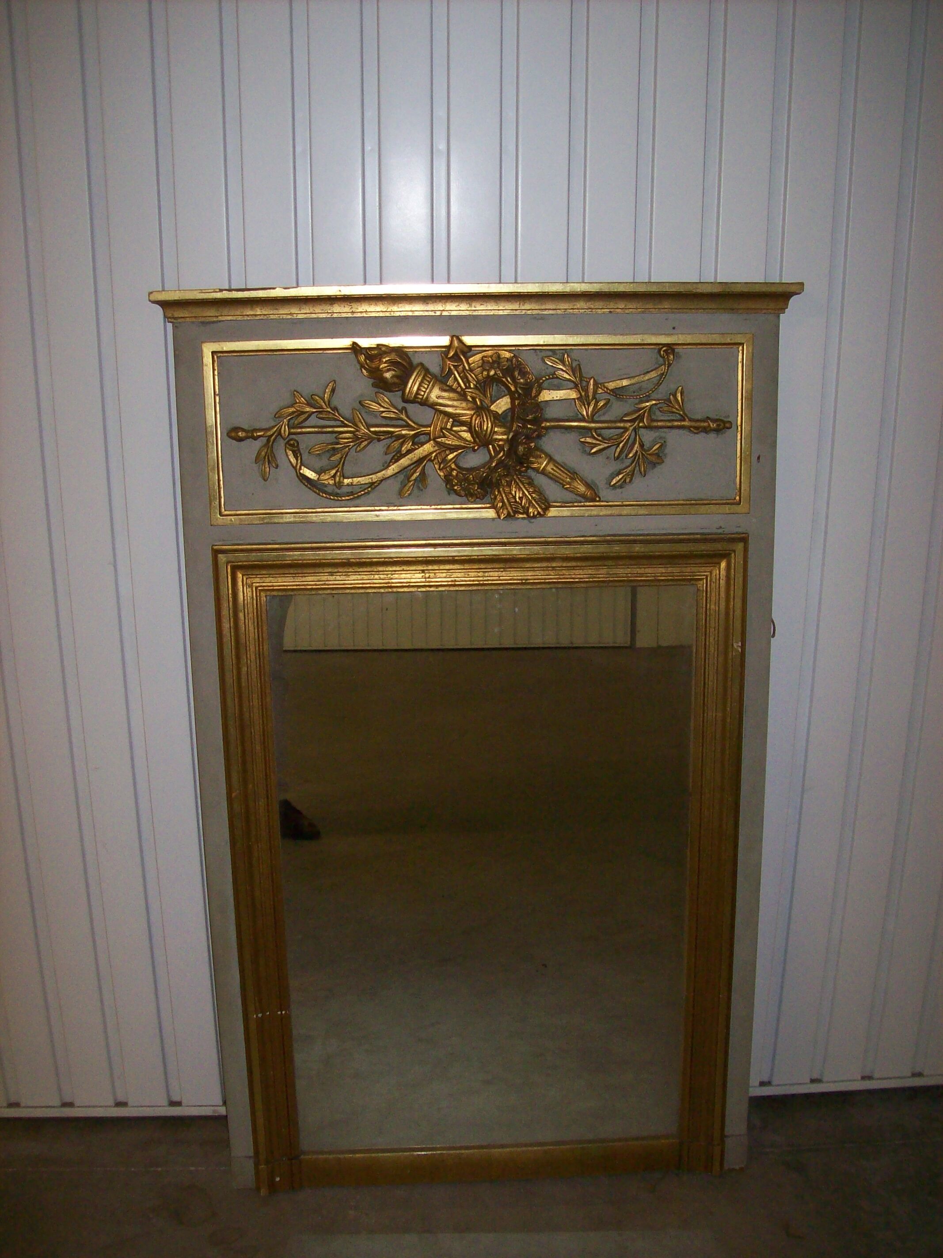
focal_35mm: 36
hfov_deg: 39.6
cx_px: 472
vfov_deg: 51.4
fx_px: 1308
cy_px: 629
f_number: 2.7
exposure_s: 1/64
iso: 200
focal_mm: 6
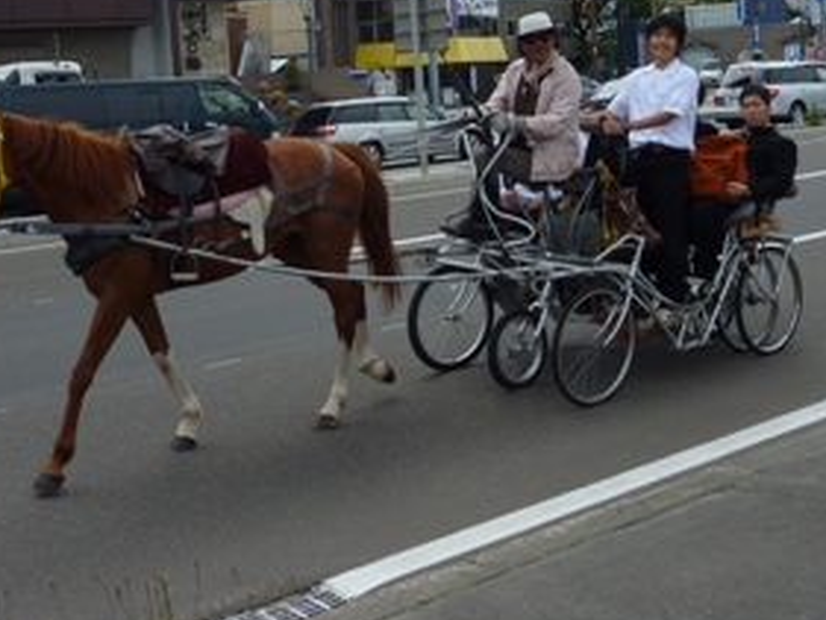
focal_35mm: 51
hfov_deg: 37.5
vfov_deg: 28.2
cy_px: 167
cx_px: 382
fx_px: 1217
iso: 80
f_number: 4.5
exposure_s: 1/500
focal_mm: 5.3
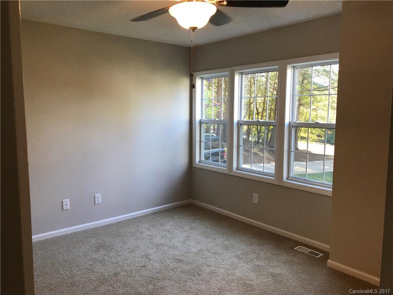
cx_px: 196
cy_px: 148
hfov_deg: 63.4
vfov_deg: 49.7
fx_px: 318
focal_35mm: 28
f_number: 1.8
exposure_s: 1/40
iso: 25
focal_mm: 3.99
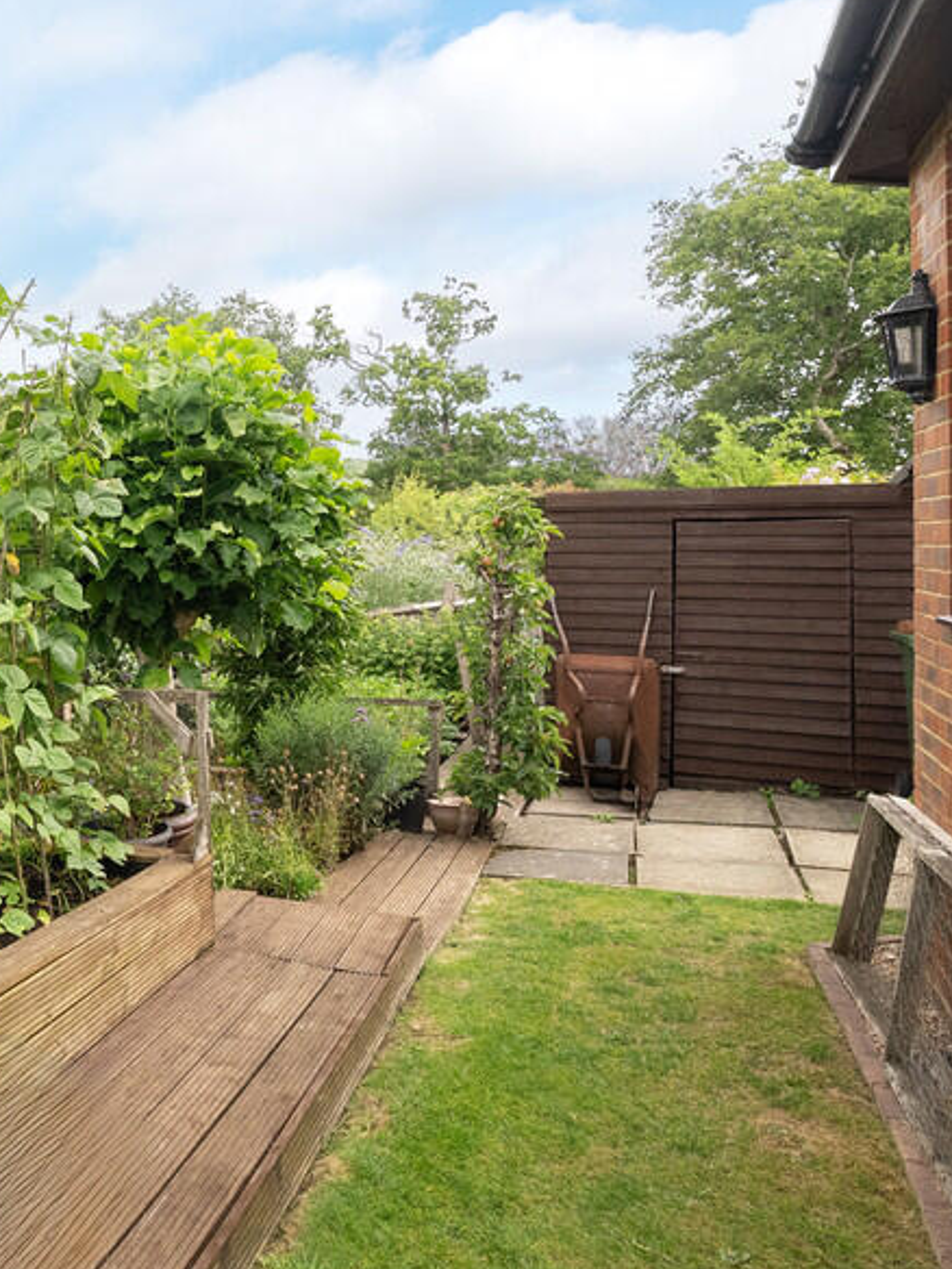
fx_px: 990
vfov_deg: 65.3
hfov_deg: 41.4
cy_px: 613
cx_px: -85
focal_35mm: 27
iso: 1000
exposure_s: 1/320
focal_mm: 16
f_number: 7.1
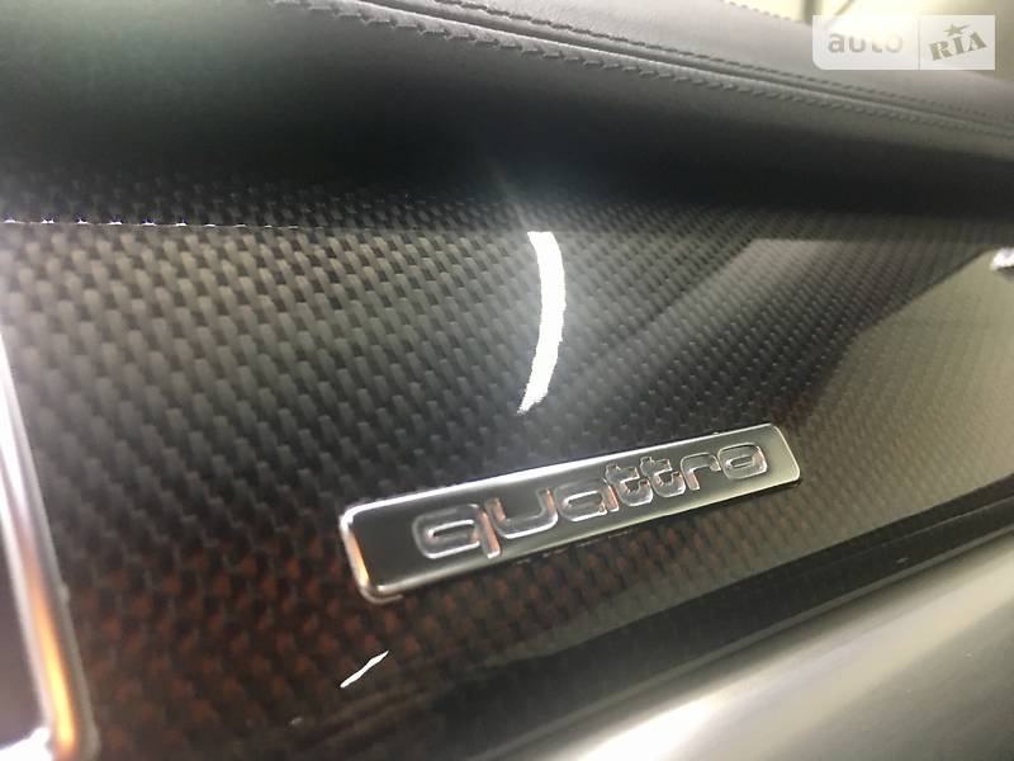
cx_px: 507
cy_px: 380
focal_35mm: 29
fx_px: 849
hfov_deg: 61.7
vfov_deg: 48.2
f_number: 2.2
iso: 100
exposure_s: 1/10
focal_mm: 4.2
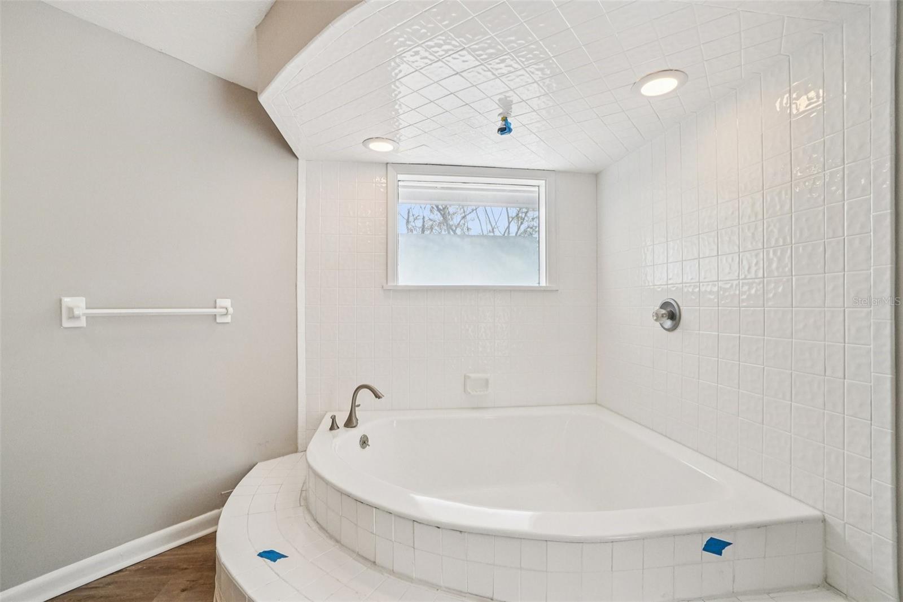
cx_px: 452
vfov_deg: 77.3
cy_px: 301
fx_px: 376
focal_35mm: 15
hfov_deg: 100.4
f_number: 8
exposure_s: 1/30
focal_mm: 10
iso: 320
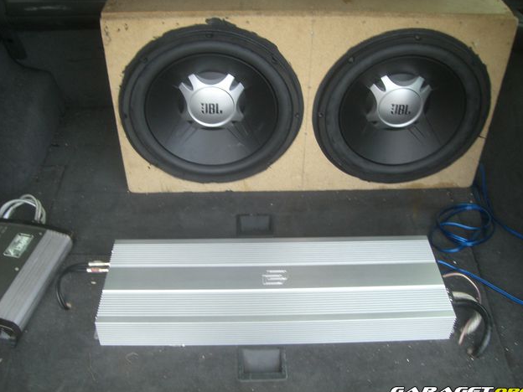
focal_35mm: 39
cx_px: 266
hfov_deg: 47.9
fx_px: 589
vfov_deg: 36.8
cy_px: 199
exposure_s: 1/125
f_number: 2.7
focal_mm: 6.2
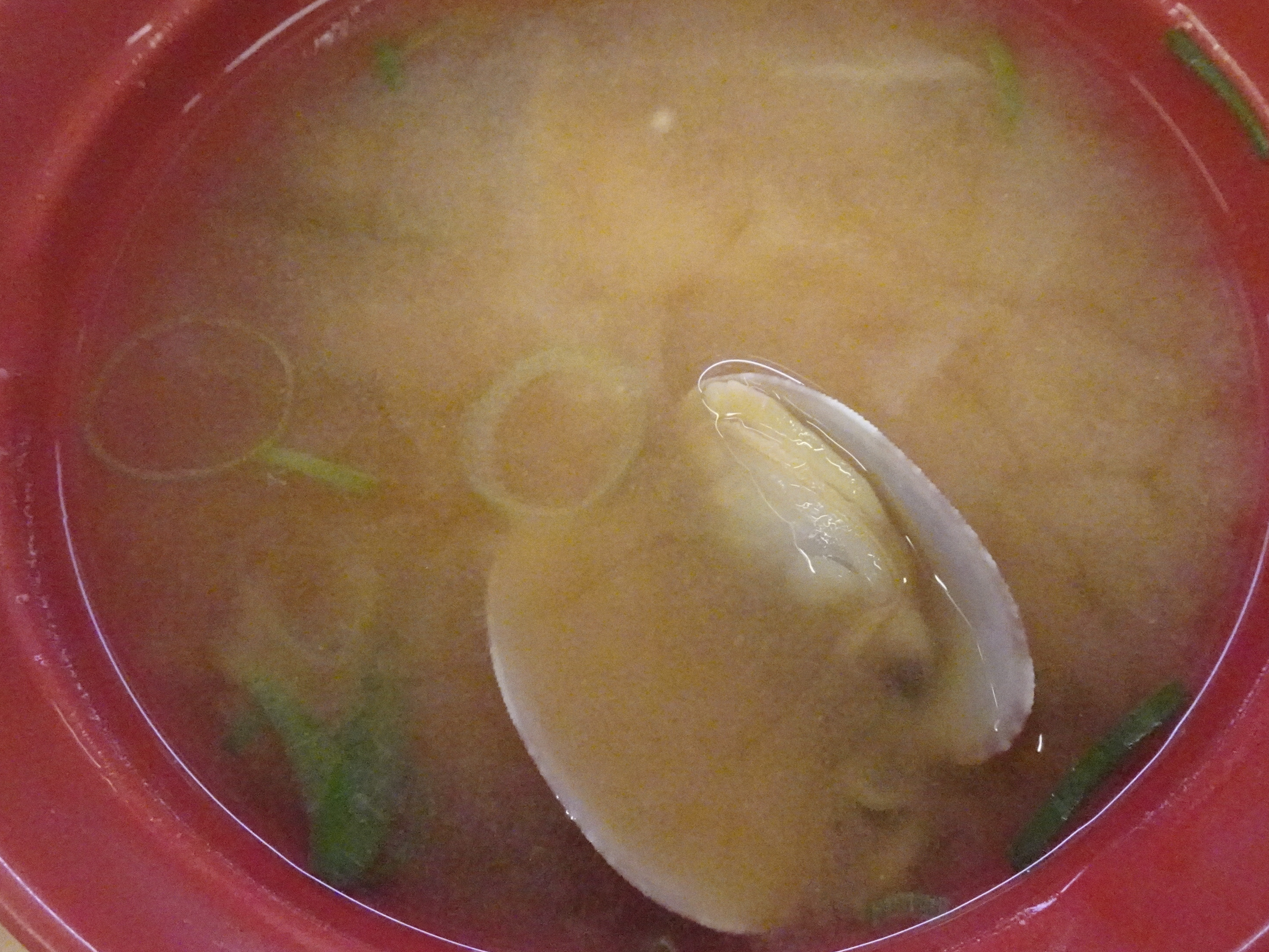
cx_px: 629
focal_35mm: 30
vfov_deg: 46.8
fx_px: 1100
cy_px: 438
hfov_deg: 60.0
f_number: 3.5
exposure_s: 1/320
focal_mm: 4.25
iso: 3200
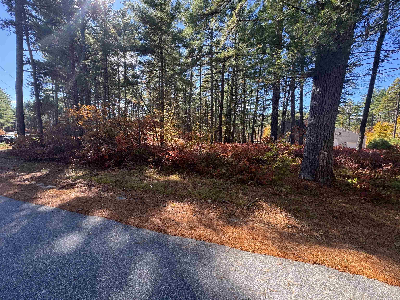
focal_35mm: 14
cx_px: 200
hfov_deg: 102.1
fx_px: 162
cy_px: 150
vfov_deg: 85.7
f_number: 2.2
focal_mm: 2.22
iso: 40
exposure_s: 1/157
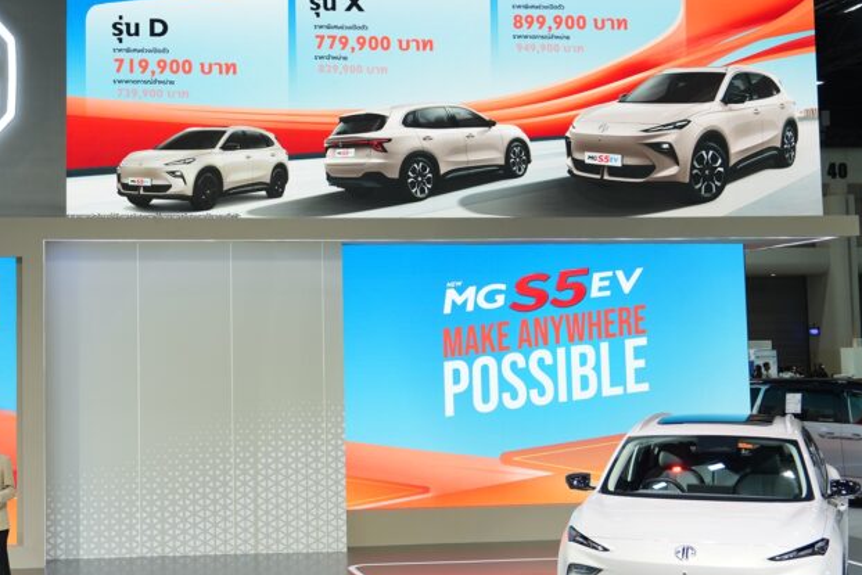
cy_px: 263
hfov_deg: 34.8
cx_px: 211
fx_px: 1341
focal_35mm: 56
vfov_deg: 24.2
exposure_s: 1/125
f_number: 4
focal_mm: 34
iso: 400
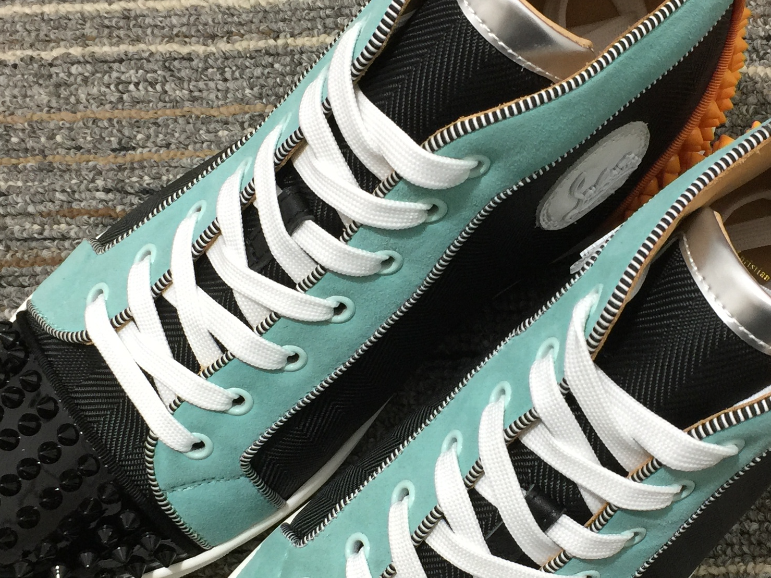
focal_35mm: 64
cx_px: 444
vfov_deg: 22.9
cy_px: 351
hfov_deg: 30.2
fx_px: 1425
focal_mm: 4.15
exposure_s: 1/17
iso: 64
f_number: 2.2
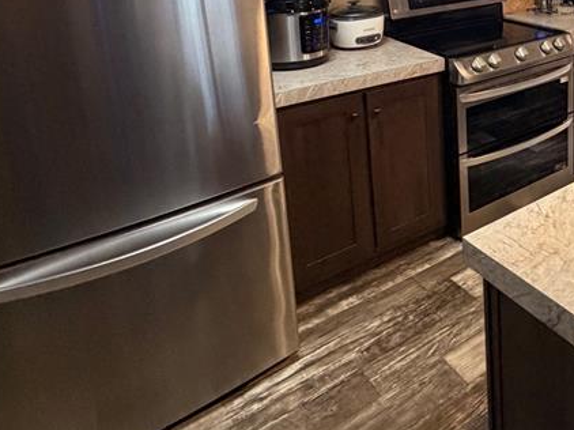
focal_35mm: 34
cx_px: 569
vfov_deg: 37.6
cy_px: 8
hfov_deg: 45.8
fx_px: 563
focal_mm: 2.22
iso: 500
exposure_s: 1/60
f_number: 2.2
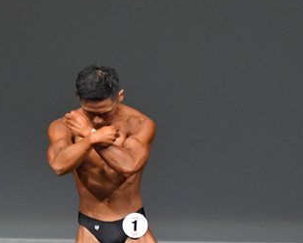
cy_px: 223
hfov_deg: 2.4
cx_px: 208
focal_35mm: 801
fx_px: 7190
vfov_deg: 1.9
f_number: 5.6
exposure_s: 1/400
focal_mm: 230
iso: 4000
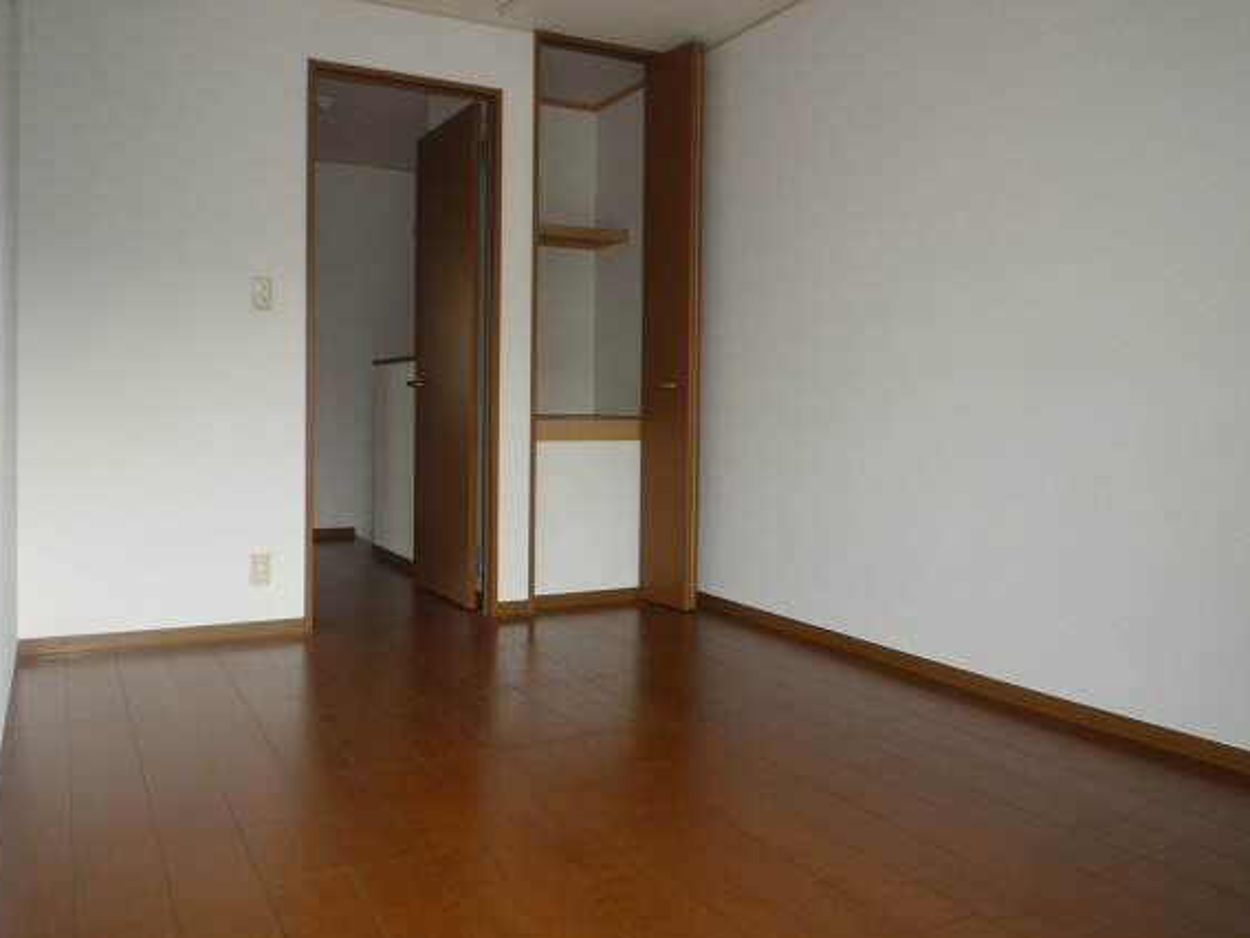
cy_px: 437
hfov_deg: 63.4
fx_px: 1011
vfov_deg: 49.7
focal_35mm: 28
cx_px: 596
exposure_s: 1/30
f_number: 2.8
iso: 125
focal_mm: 4.4
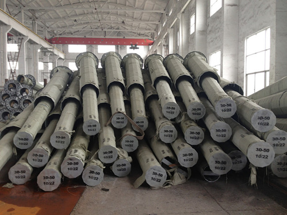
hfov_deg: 55.4
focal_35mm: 33
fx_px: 274
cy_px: 108
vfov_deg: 42.9
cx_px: 144
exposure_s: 1/24
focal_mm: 4.13
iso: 50
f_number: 2.4
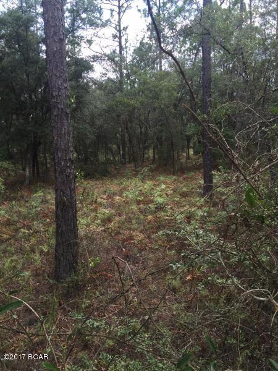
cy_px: 186
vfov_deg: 61.7
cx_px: 139
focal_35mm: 29
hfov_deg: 48.2
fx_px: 311
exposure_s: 1/391
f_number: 2.2
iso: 32
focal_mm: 4.15
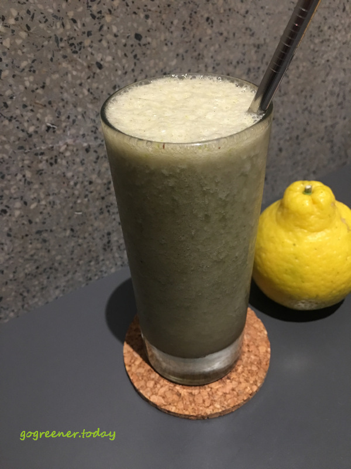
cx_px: 176
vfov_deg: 61.7
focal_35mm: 29
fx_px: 392
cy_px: 234
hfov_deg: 48.2
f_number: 2.2
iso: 100
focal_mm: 4.15
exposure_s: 1/15
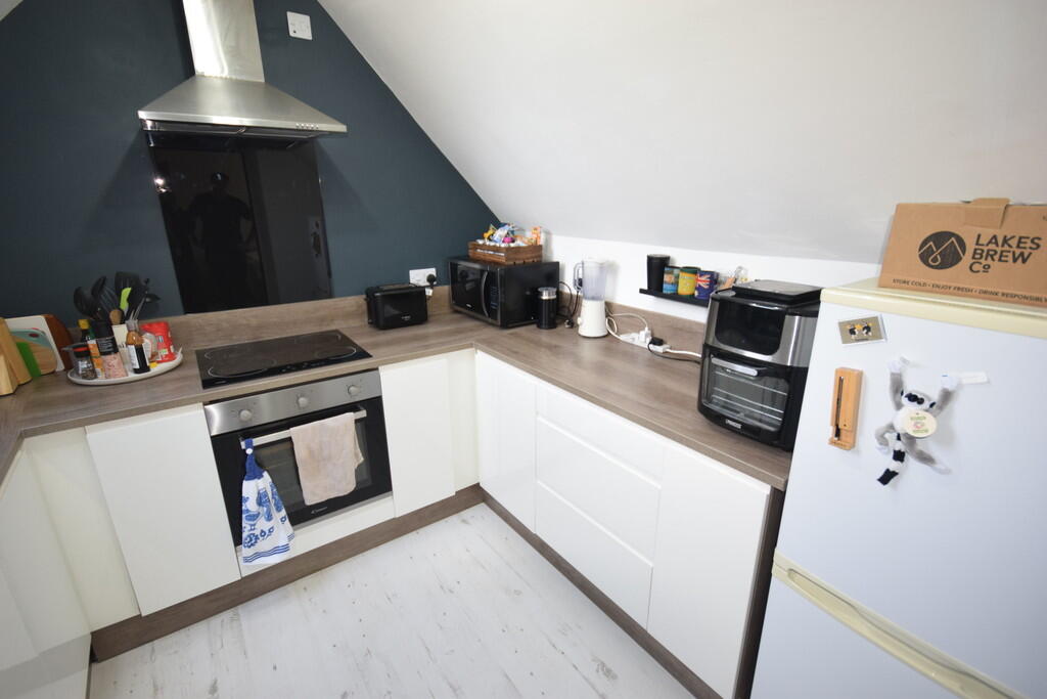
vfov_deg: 72.1
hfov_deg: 95.0
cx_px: 524
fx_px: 480
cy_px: 350
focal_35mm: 16
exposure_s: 1/100
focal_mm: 11
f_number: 5
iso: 800
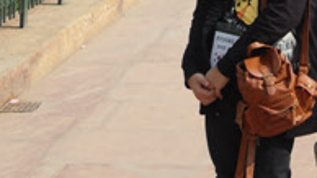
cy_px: -136
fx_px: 1059
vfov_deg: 9.2
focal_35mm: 126
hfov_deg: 16.3
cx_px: 389
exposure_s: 1/180
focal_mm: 6
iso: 80
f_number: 7.1
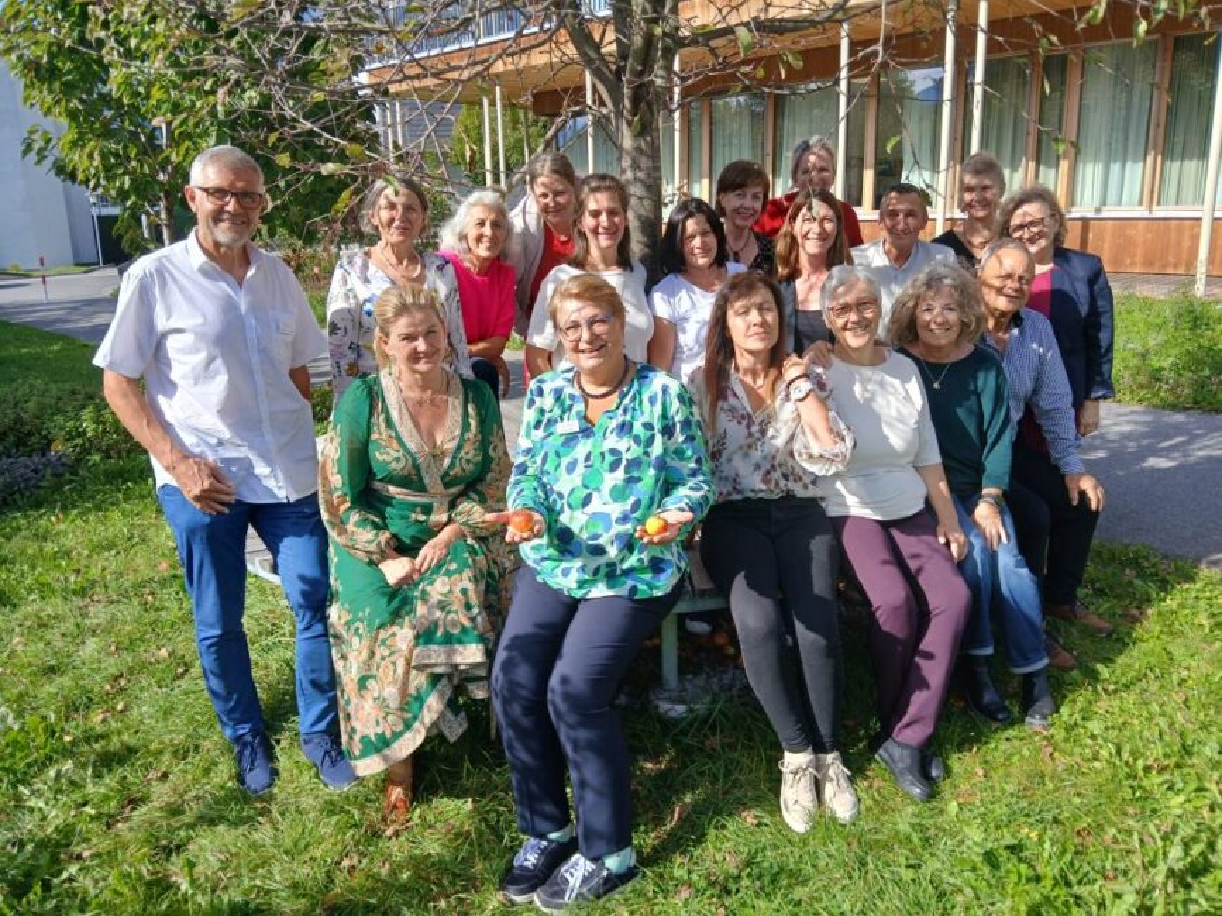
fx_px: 918
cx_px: 611
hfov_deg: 67.3
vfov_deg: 53.1
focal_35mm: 26
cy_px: 458
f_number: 1.8
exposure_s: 1/335
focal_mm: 3.98
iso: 20
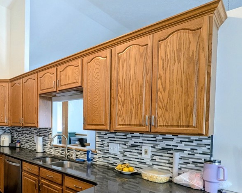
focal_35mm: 22
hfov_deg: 66.1
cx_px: 39
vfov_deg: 61.8
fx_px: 158
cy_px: 126
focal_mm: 1.95
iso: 197
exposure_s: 1/40
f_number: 2.2
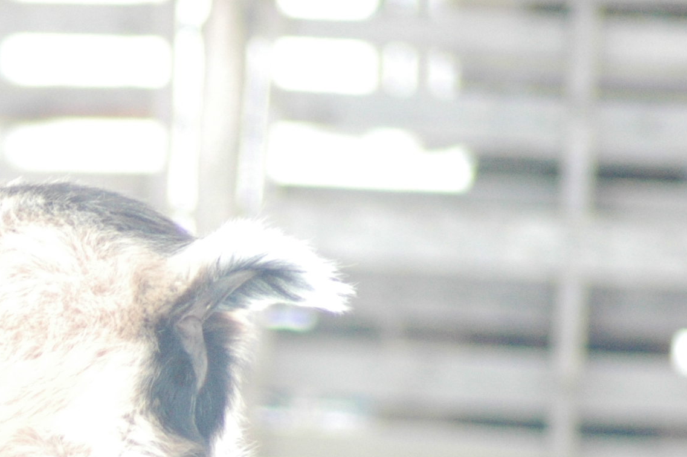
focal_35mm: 1191
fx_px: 22708
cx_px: -215
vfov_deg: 1.2
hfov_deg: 1.7
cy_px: 450
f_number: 6
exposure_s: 1/250
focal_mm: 300
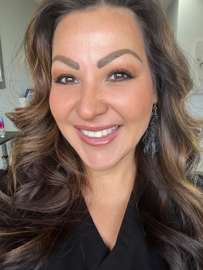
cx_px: 102
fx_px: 235
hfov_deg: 46.8
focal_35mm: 30
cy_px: 135
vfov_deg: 60.0
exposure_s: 1/121
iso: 80
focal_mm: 2.71
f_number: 2.2
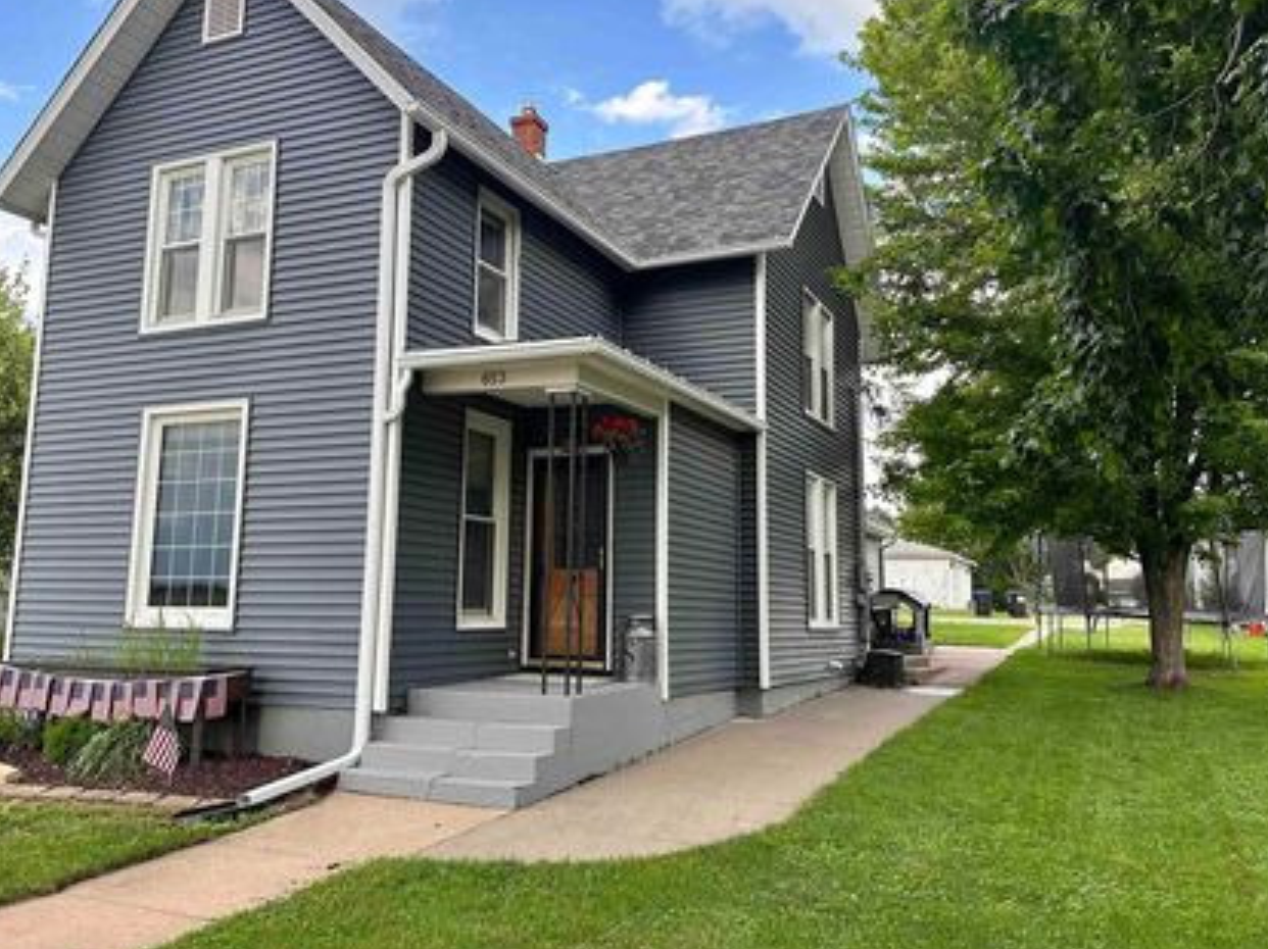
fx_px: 1062
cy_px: 439
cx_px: 634
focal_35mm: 29
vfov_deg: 48.1
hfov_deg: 61.7
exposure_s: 1/511
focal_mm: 6.86
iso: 80
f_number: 1.78
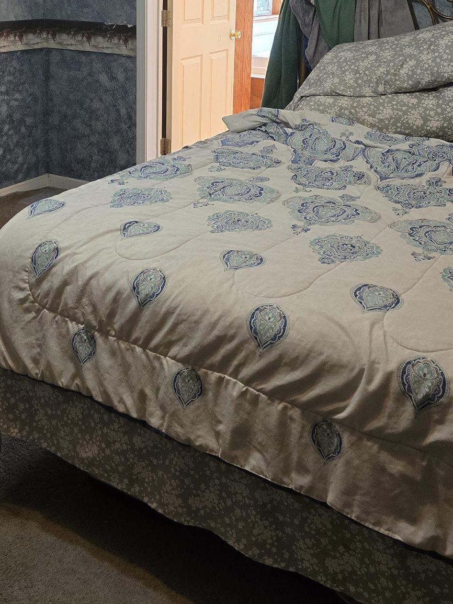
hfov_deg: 34.3
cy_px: 104
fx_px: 733
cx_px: 197
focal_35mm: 42
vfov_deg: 42.4
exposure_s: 1/120
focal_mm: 6.3
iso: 320
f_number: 1.7
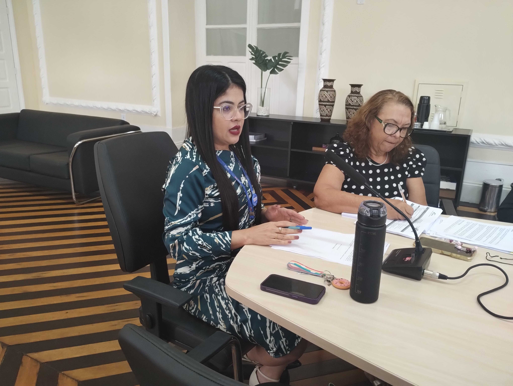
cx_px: 256
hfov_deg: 63.4
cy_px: 193
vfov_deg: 49.9
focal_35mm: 28
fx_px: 416
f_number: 1.8
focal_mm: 4.27
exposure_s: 1/30
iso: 888
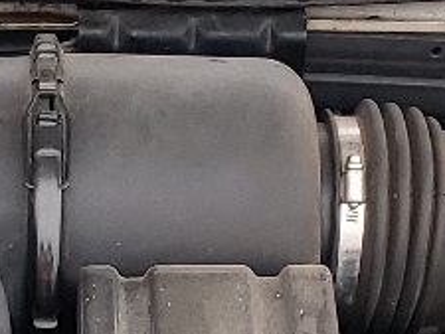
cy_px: 332
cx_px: 75
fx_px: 2380
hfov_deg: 10.6
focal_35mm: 185
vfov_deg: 8.0
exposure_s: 1/120
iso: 90
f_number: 1.5
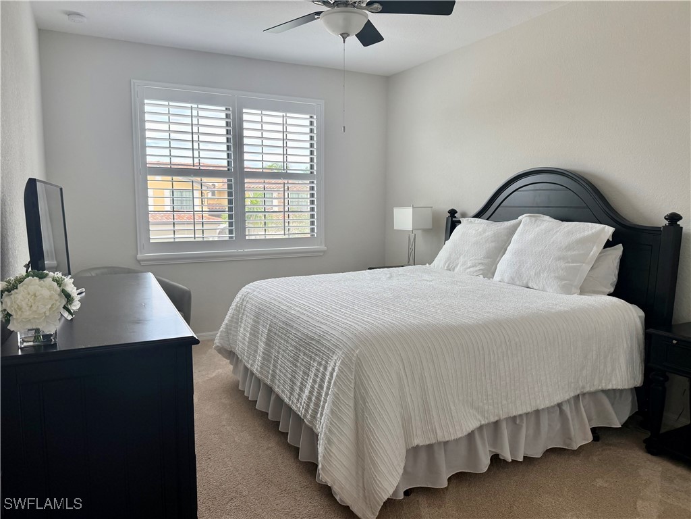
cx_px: 346
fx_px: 479
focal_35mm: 24
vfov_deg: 56.8
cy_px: 260
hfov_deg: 71.6
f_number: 1.78
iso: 100
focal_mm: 6.76
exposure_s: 1/240
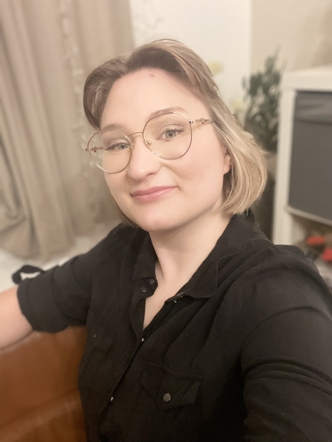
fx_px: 384
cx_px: 166
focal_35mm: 30
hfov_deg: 46.8
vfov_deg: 60.0
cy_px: 221
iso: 400
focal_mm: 2.71
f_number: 2.2
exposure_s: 1/33
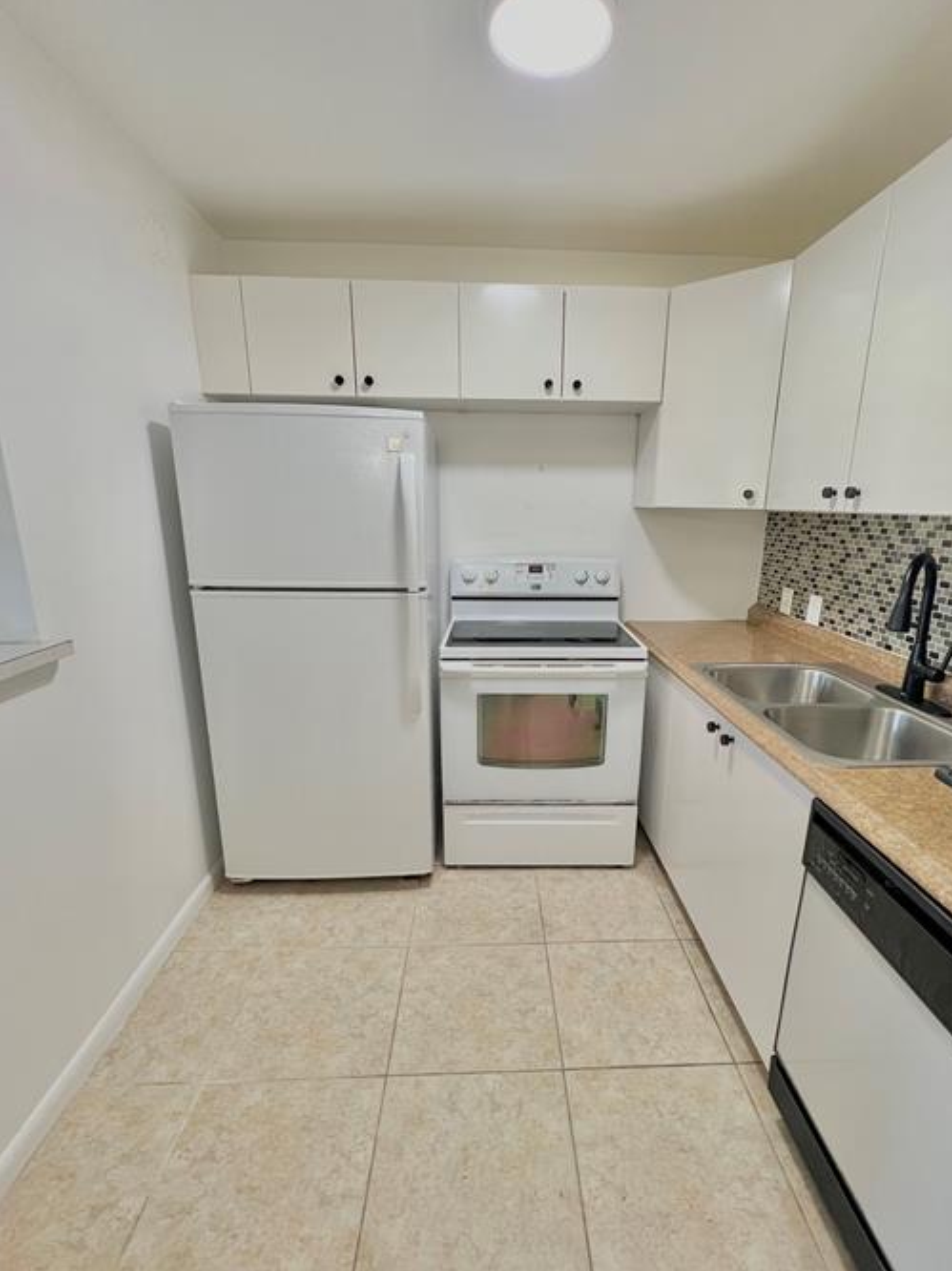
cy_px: 662
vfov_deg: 98.1
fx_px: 550
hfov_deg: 81.6
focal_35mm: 15
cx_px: 504
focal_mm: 1.57
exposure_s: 1/120
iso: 200
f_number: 1.8
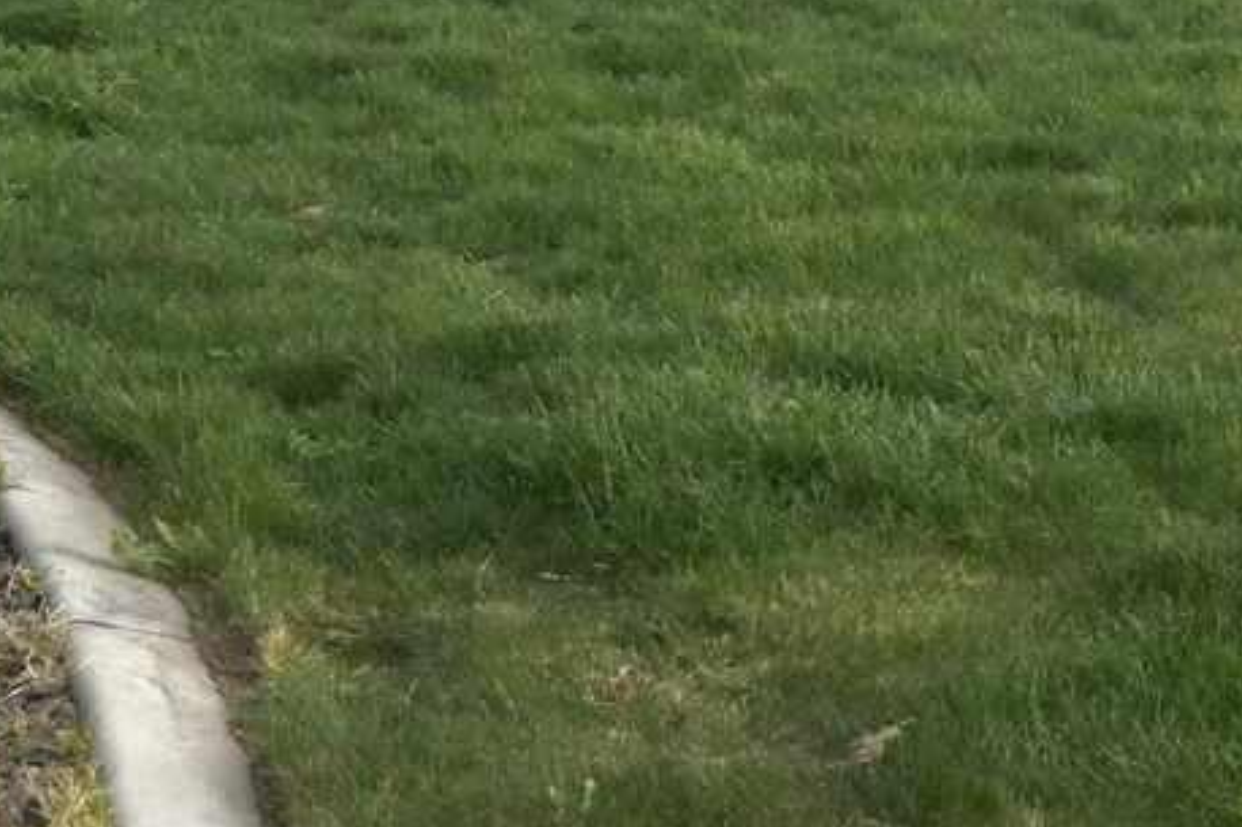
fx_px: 3242
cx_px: 1700
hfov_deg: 19.6
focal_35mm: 94
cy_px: 374
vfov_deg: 14.5
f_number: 9
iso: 400
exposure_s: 1/50
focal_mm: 14
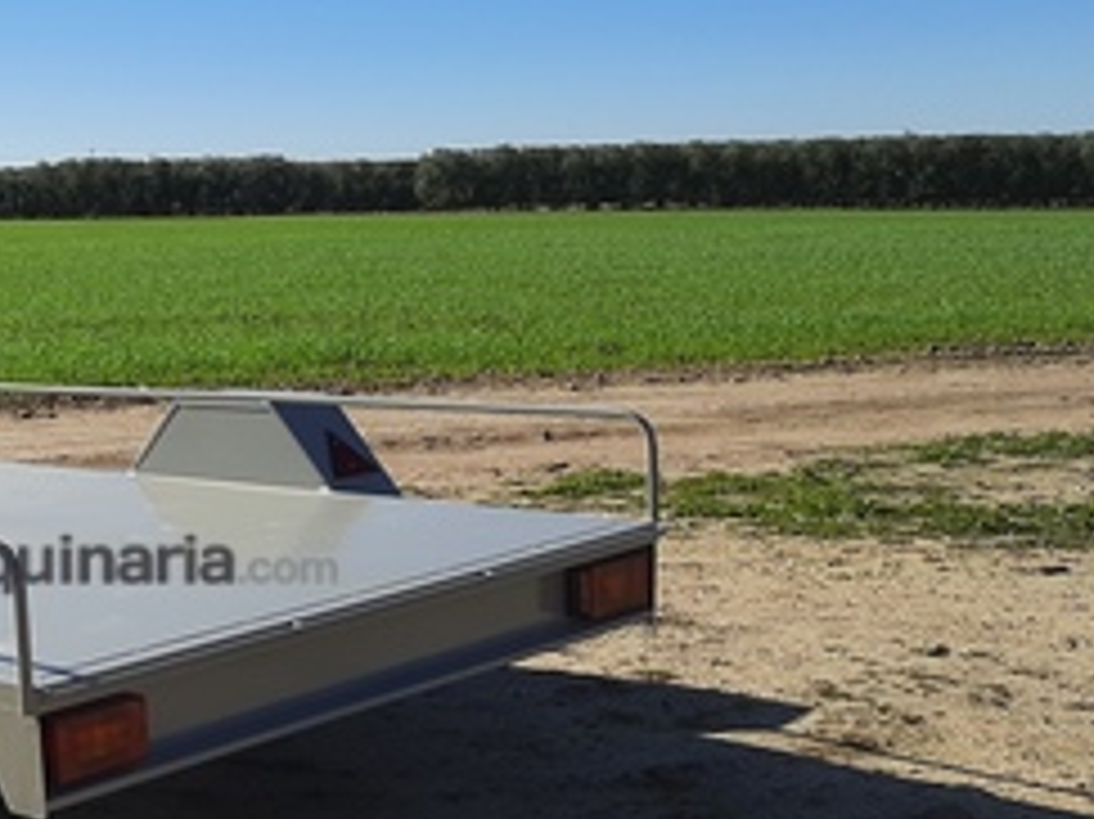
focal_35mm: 61
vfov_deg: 23.9
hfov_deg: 29.6
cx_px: 2
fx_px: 1927
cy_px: 558
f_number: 1.7
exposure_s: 1/3236
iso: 40
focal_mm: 3.93
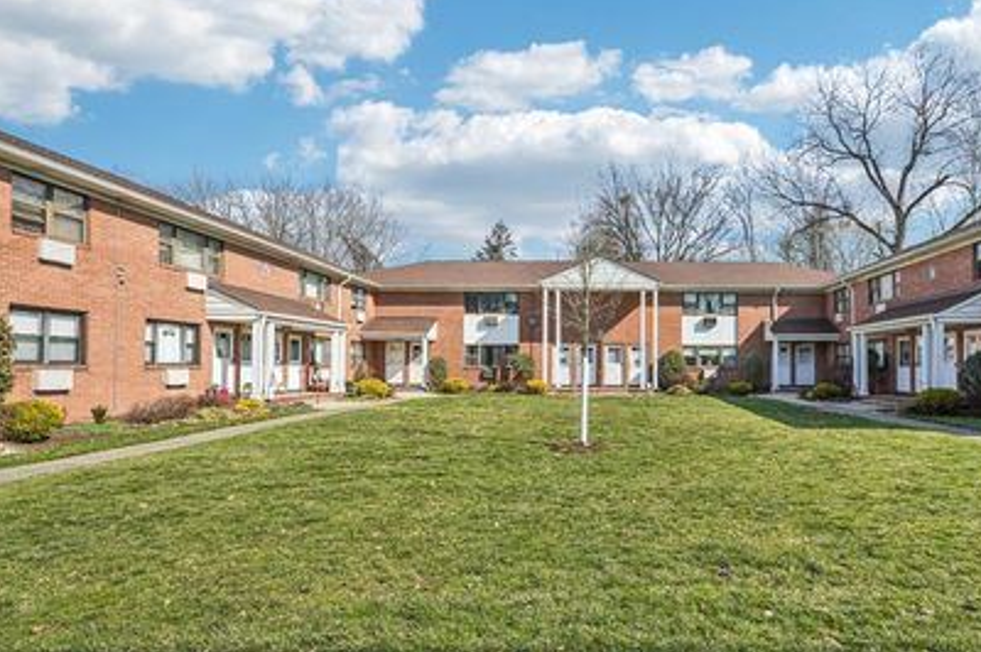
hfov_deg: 82.6
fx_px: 545
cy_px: 357
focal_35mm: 20
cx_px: 606
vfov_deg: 61.7
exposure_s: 1/200
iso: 100
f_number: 9
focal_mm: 16
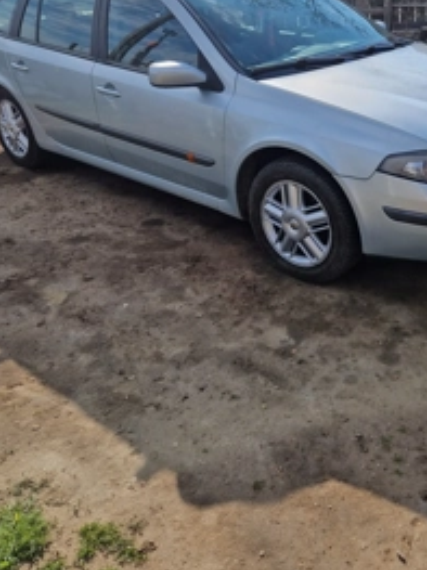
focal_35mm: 35
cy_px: 210
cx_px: 284
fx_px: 576
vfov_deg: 52.0
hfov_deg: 40.2
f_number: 1.8
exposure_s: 1/2500
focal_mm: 5.4
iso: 50
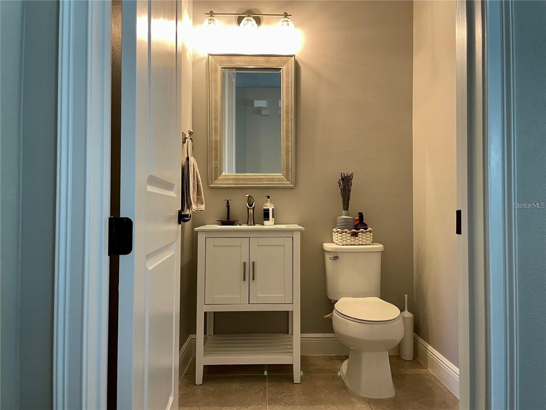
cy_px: 205
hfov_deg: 67.3
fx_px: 410
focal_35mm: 26
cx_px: 273
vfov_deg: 53.1
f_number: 1.6
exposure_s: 1/60
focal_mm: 4.2
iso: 160
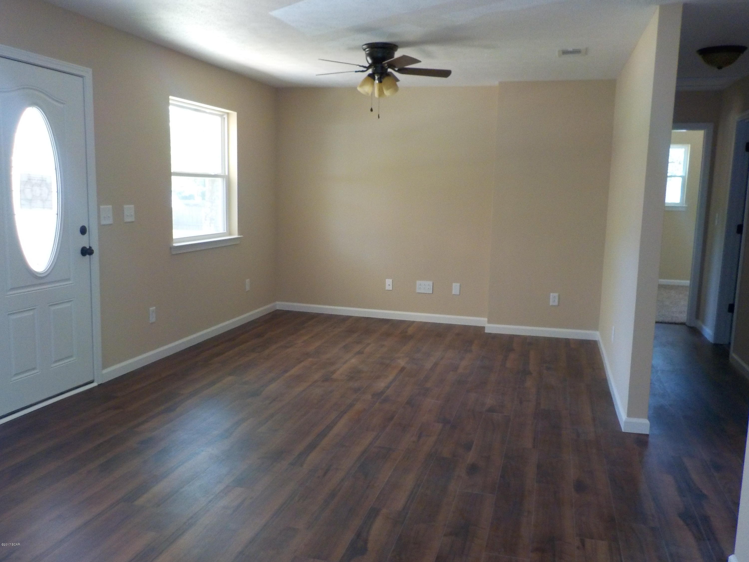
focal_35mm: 30
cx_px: 374
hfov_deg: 60.0
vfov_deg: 46.8
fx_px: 649
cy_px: 281
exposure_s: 1/30
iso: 280
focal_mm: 4.1
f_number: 3.3
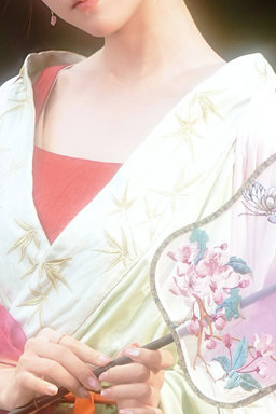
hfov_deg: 2.9
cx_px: 44
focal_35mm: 475
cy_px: 302
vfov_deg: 4.3
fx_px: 5462
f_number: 2.8
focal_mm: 135
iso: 400
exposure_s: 1/320
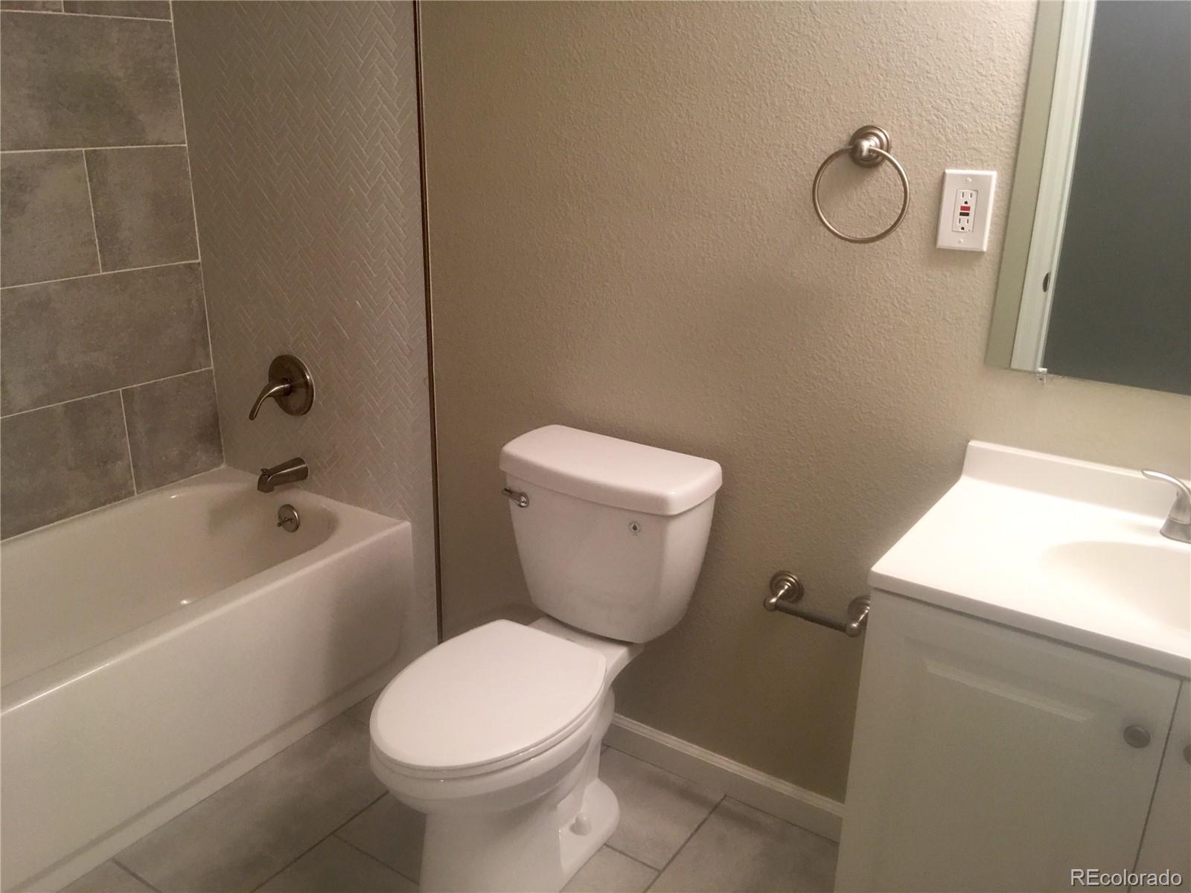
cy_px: 446
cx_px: 596
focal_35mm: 29
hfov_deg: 61.7
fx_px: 998
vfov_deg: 48.2
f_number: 2.2
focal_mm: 4.15
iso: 50
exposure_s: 1/15
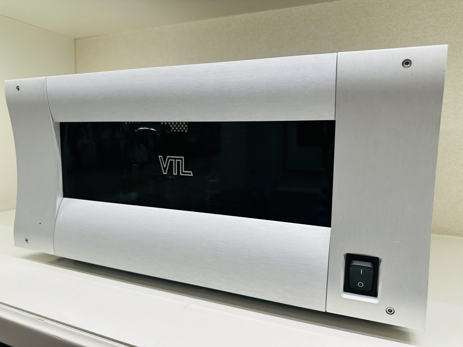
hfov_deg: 71.6
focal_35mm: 24
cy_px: 174
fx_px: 321
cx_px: 232
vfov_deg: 56.8
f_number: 1.78
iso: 64
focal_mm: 6.86
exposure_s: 1/81
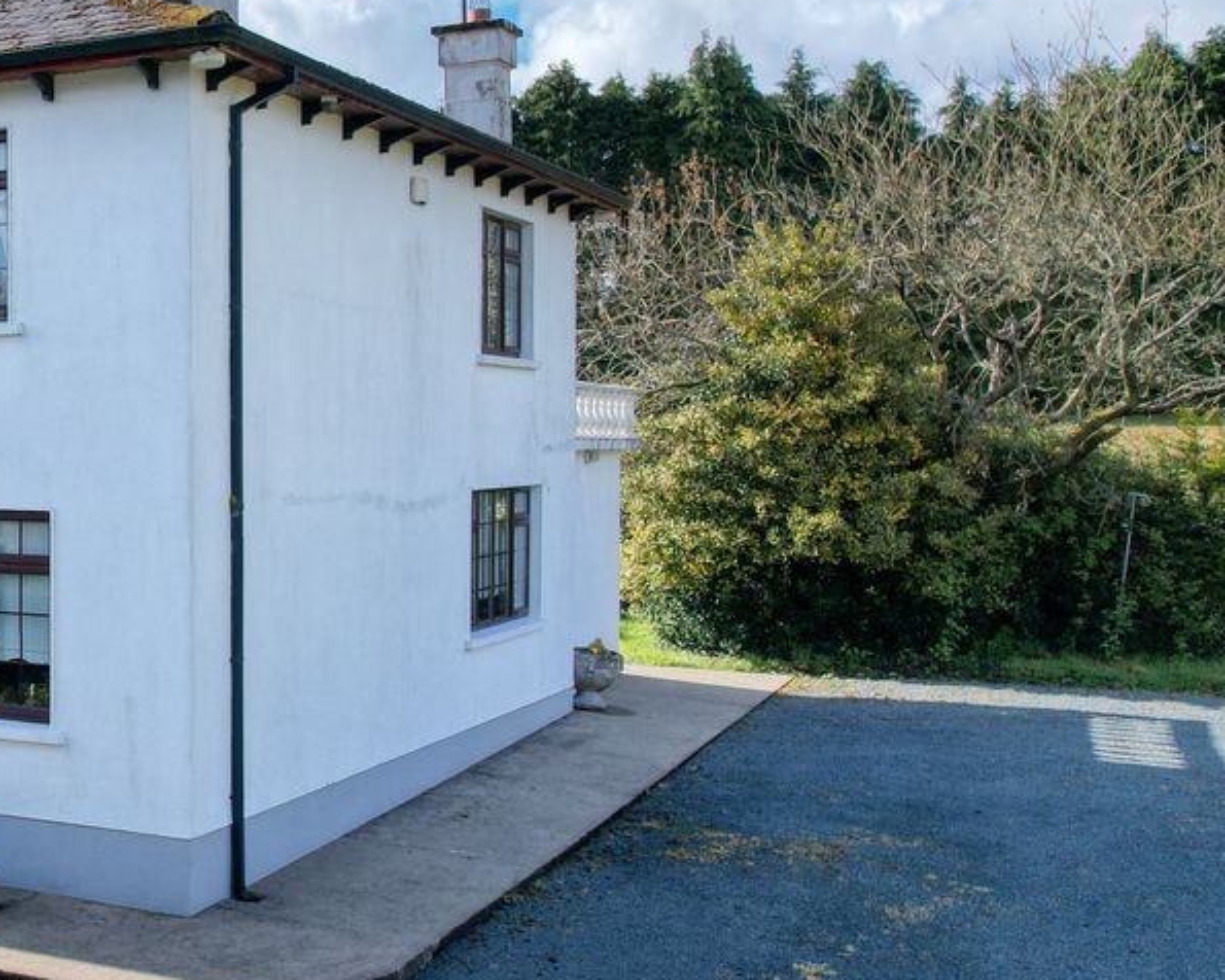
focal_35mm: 50
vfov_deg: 30.2
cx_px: -191
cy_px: 434
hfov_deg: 32.0
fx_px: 1813
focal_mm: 8.4
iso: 100
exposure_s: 1/1500
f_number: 2.8
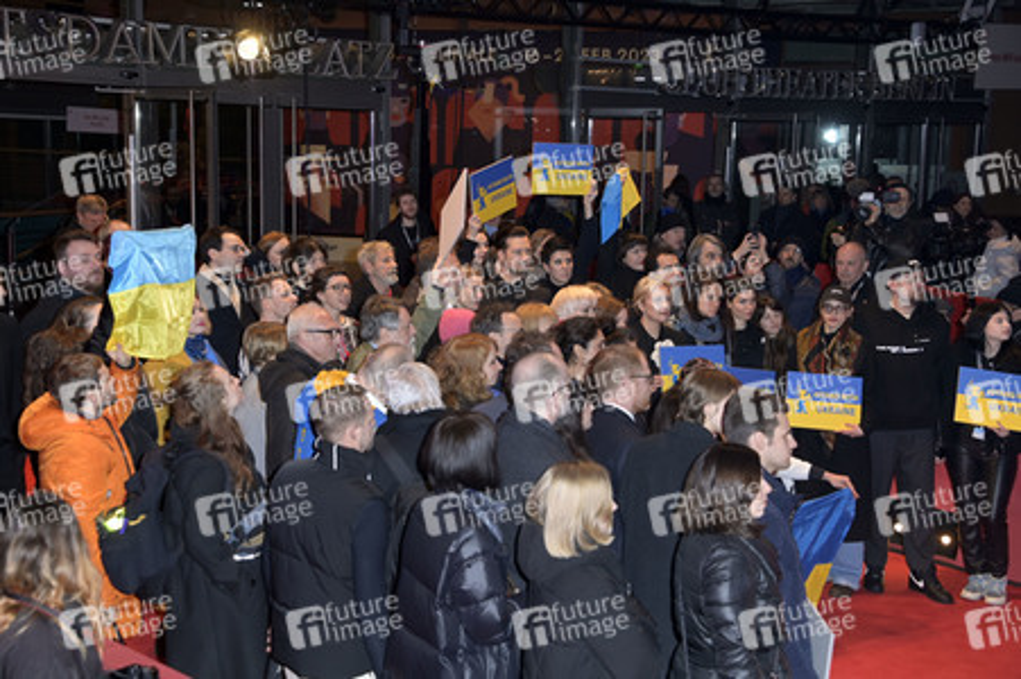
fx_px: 1644
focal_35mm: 58
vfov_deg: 23.3
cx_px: 510
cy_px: 340
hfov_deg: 34.5
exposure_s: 1/250
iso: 1250
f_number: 5.6
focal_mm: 58
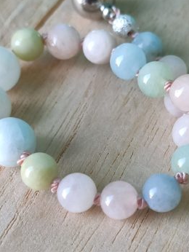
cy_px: 132
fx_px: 291
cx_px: 98
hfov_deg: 36.0
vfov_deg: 46.8
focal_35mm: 40
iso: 228
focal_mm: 4.77
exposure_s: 1/50
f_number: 1.75
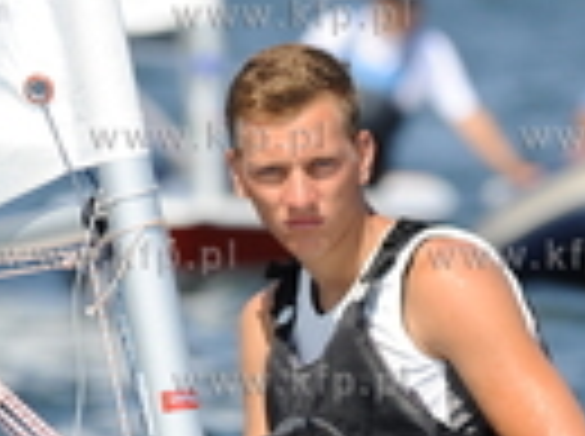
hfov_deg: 2.2
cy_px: 440
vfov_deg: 1.7
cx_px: 450
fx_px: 14962
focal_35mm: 887
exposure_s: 1/800
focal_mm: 300
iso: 200
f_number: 6.3
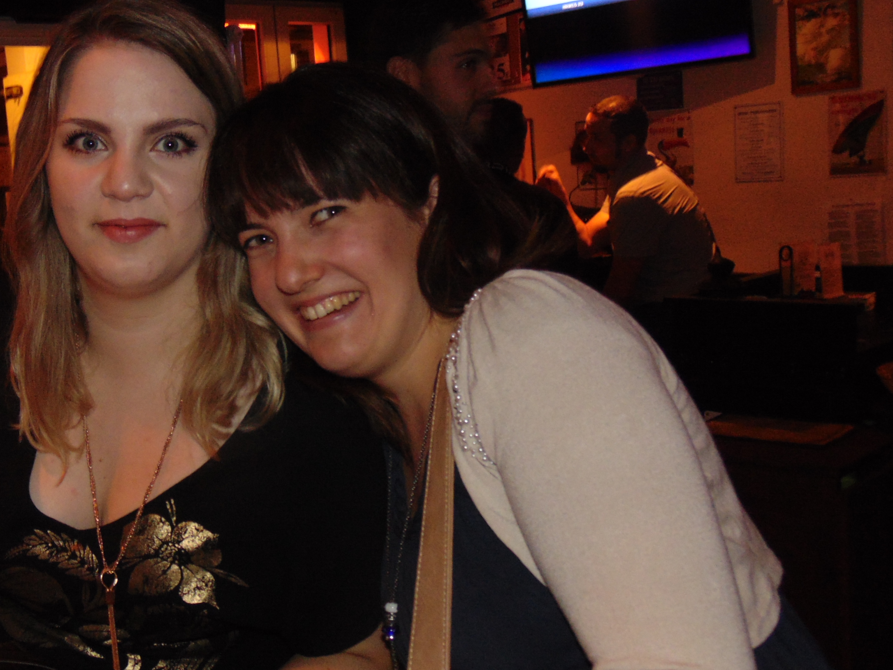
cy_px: 313
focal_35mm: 42
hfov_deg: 43.8
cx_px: 259
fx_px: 1084
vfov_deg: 34.3
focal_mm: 4.5
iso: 200
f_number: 3
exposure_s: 1/8
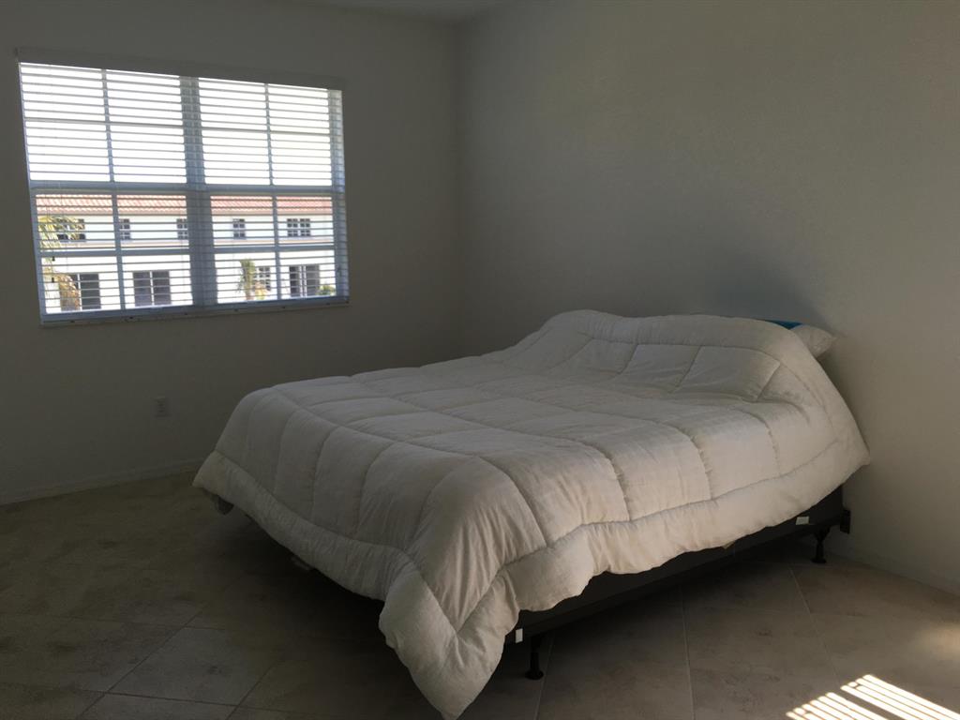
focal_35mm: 29
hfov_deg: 61.7
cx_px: 480
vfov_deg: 48.2
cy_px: 360
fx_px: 804
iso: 32
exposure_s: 1/120
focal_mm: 4.15
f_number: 2.2
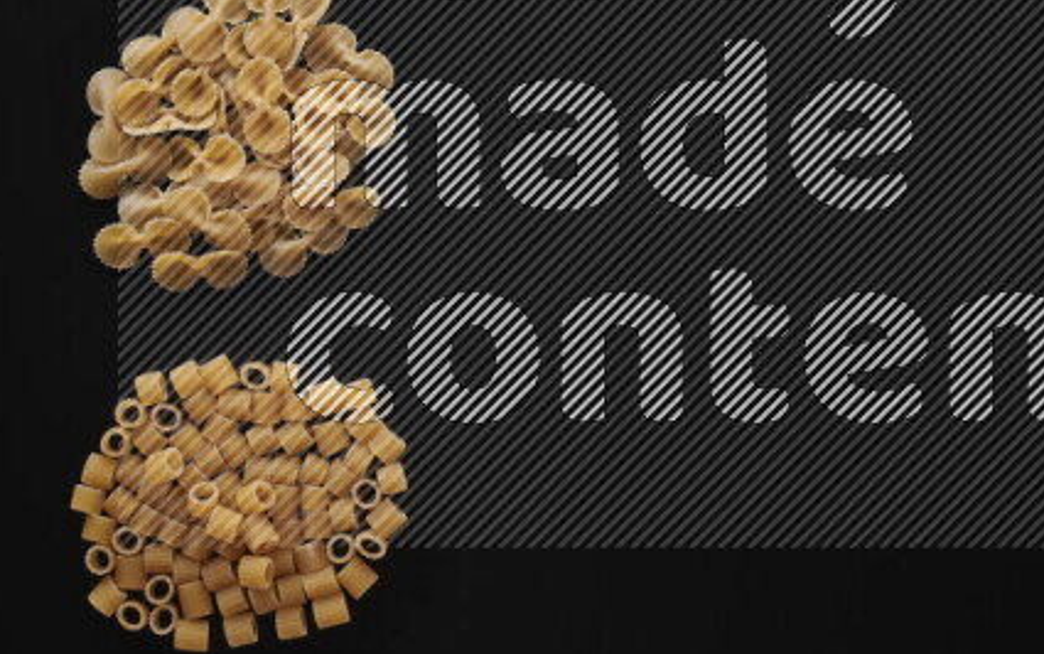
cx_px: 730
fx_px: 2733
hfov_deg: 21.5
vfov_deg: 13.6
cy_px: 125
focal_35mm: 96
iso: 100
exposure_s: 1/100
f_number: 8
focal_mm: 50
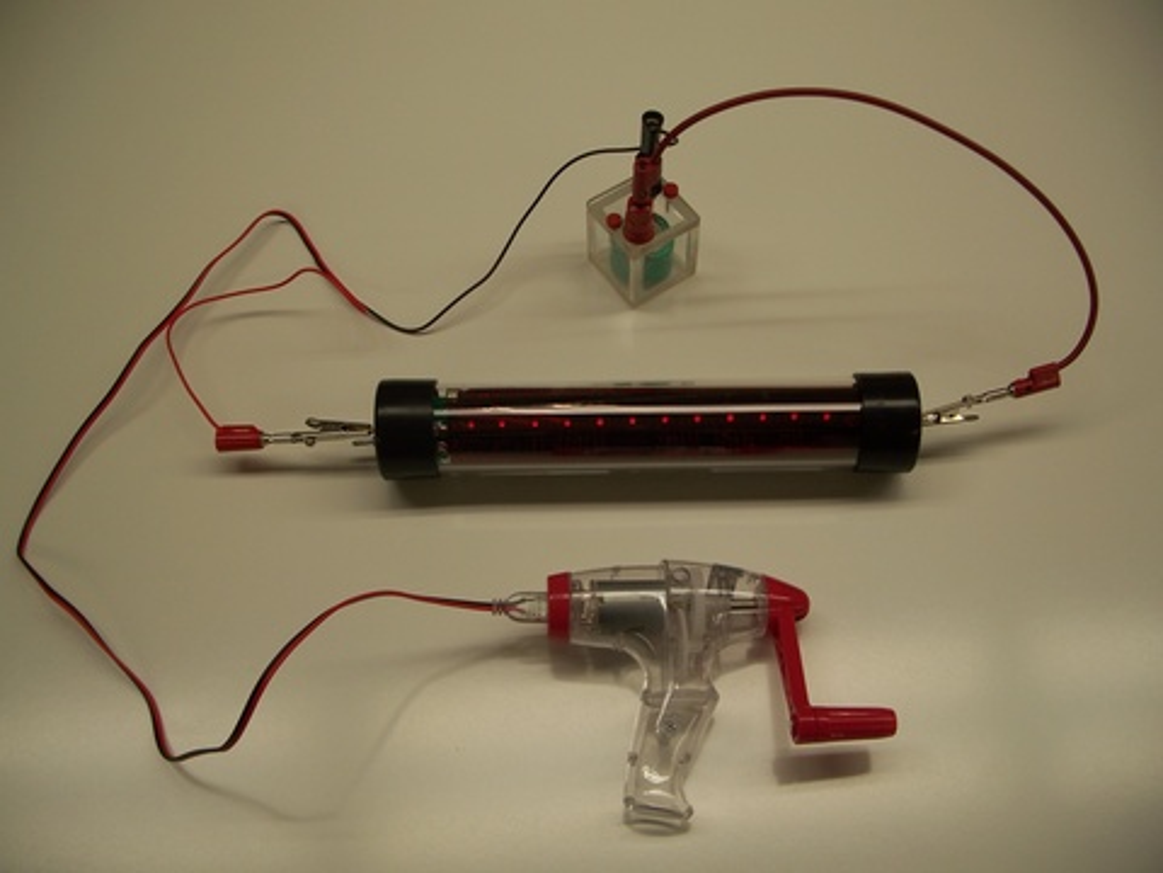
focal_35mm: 37
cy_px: 436
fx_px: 1243
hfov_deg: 50.1
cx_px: 582
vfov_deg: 38.7
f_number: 2.8
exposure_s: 1/50
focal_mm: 7.8
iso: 64
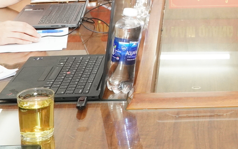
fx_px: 590
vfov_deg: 13.9
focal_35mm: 91
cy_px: -30
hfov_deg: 22.2
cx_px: 223
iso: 3200
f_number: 9
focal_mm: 20
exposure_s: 1/125
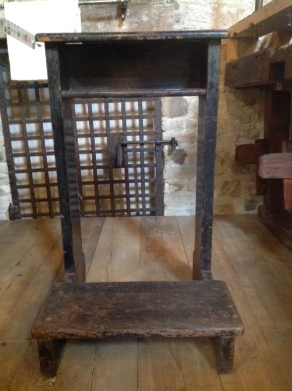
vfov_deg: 52.7
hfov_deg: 40.6
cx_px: 146
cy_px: 196
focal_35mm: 35
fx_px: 395
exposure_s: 1/15
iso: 640
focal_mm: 4.28
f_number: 2.4
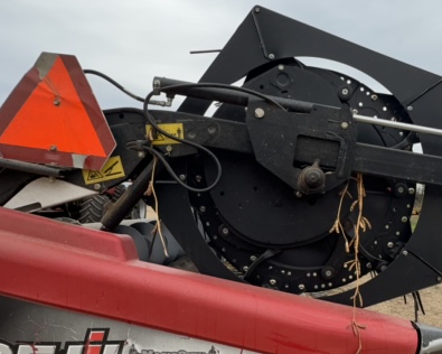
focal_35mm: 38
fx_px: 497
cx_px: 314
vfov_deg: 38.6
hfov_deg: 46.7
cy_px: 242
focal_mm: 2.22
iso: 20
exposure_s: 1/388
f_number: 2.2
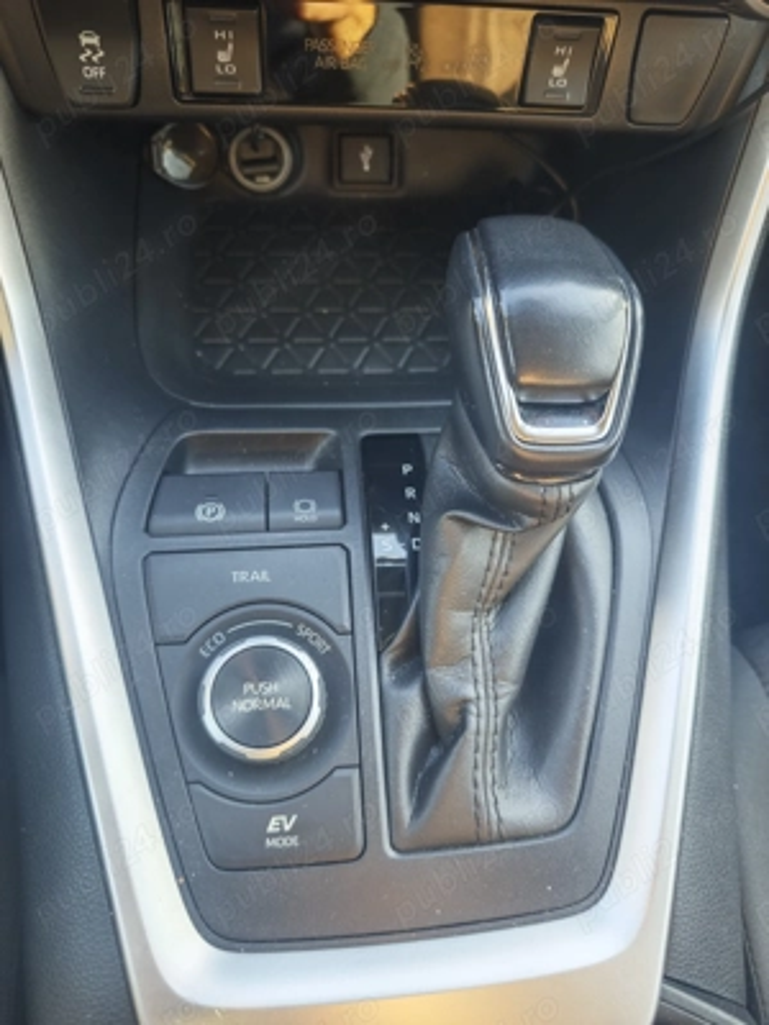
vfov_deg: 73.9
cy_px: 512
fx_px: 681
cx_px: 384
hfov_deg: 58.9
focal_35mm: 23
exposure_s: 1/101
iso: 500
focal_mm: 6.55
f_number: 1.62
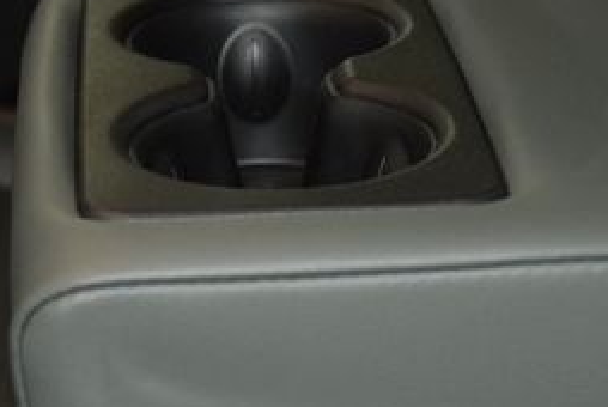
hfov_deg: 13.6
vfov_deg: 9.1
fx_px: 2553
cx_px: 359
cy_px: 205
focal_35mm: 151
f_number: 4.2
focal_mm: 40
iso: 2000
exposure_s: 1/30
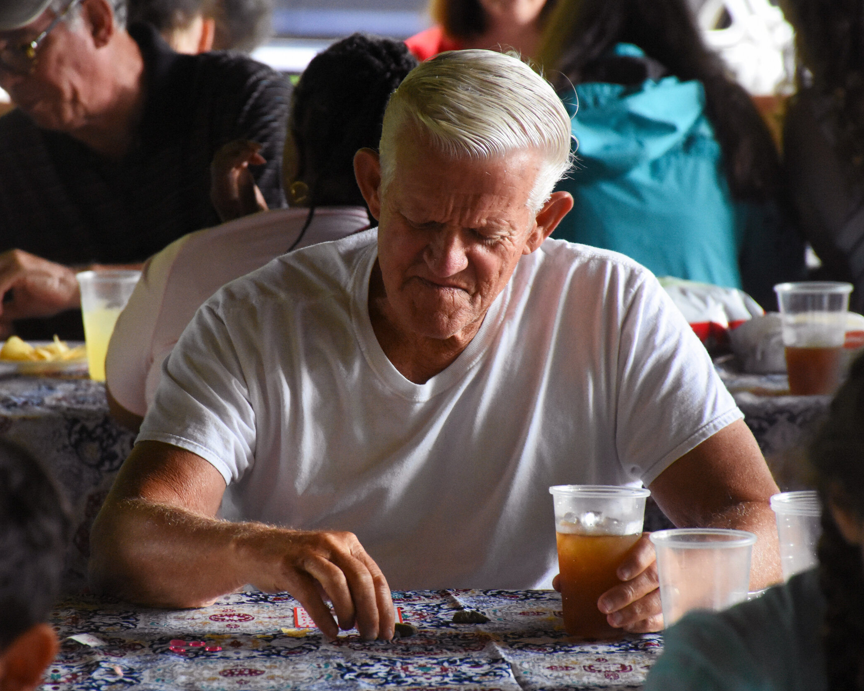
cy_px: 346
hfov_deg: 8.2
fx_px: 6060
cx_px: 352
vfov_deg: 6.5
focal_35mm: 237
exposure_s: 1/250
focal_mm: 140
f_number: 5.6
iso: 5000
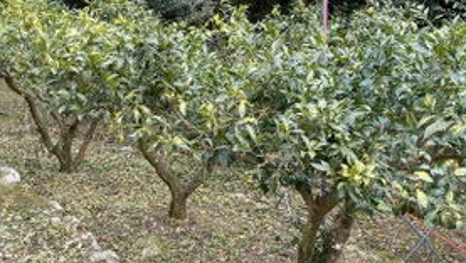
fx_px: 606
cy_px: 113
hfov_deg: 41.0
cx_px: 124
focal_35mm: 49
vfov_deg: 24.4
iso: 32
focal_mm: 4.25
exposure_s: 1/241
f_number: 1.8
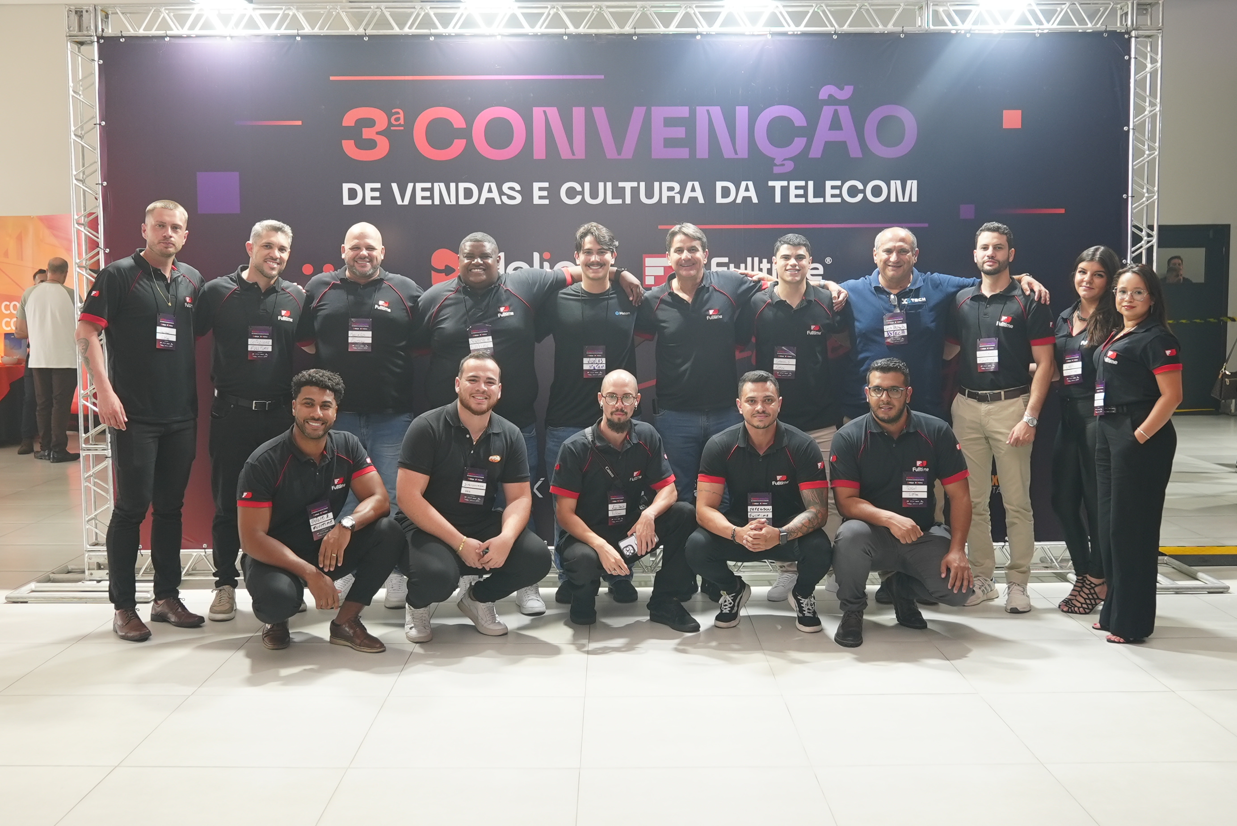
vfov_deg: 36.9
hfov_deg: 53.1
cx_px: 618
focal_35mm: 36
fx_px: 1237
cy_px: 413
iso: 400
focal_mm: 24
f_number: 2.8
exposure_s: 1/60
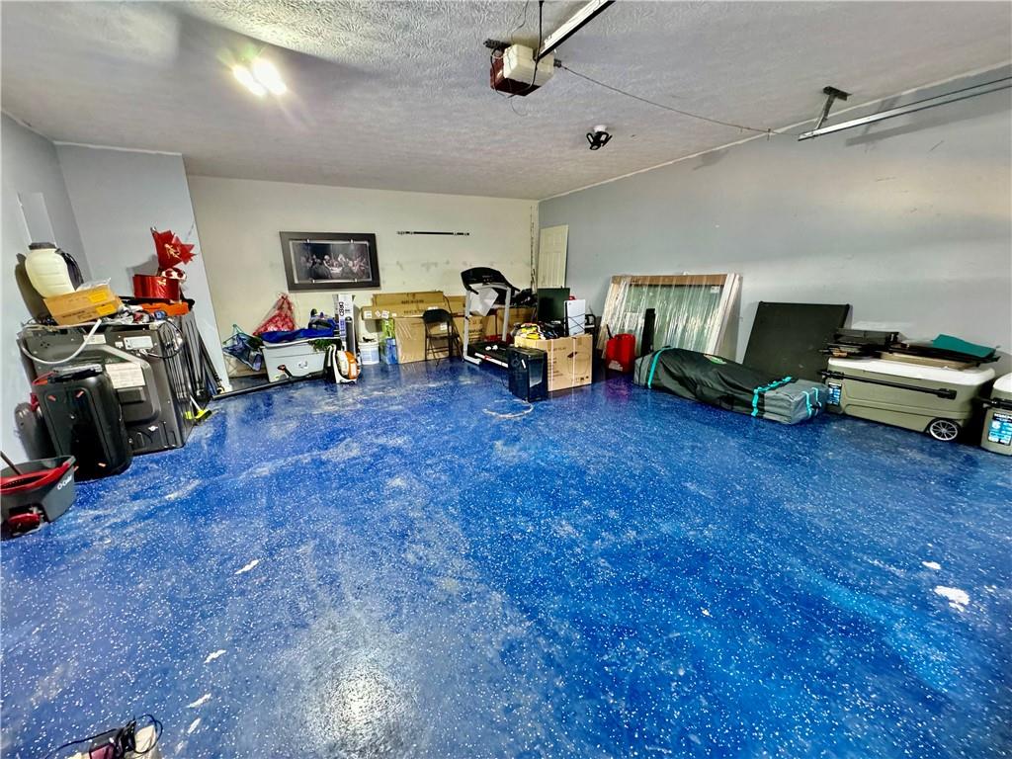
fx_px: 409
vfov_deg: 85.7
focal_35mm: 14
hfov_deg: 102.1
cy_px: 380
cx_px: 506
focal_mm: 2.22
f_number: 2.2
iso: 1000
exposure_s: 1/60
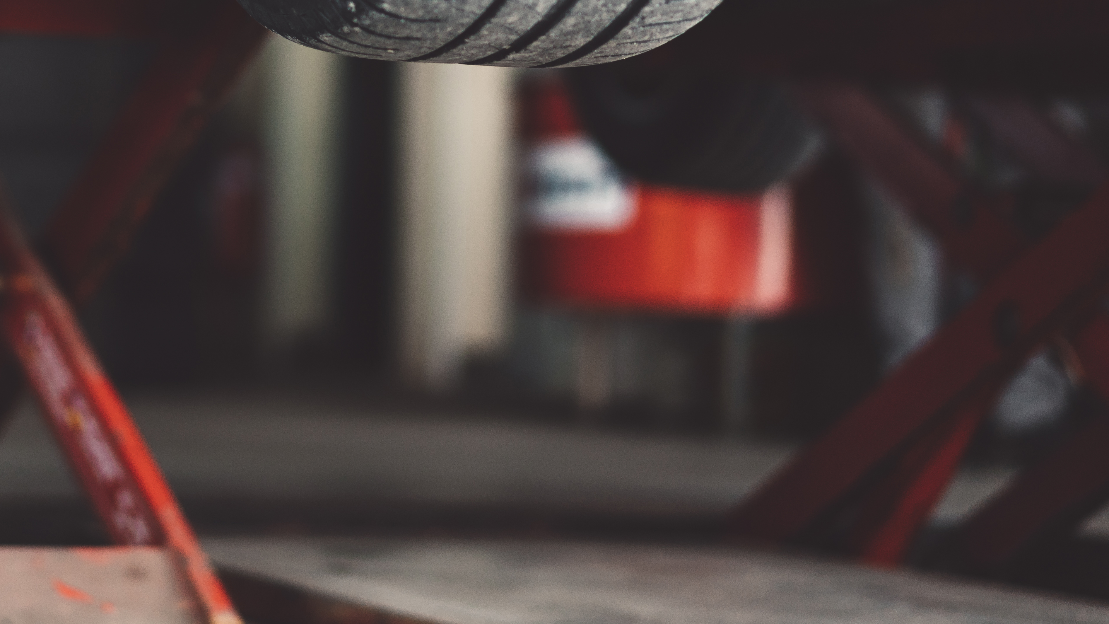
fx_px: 3558
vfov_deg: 9.9
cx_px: 233
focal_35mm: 121
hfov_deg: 17.6
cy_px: -79
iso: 250
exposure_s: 1/500
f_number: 1.8
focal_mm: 55
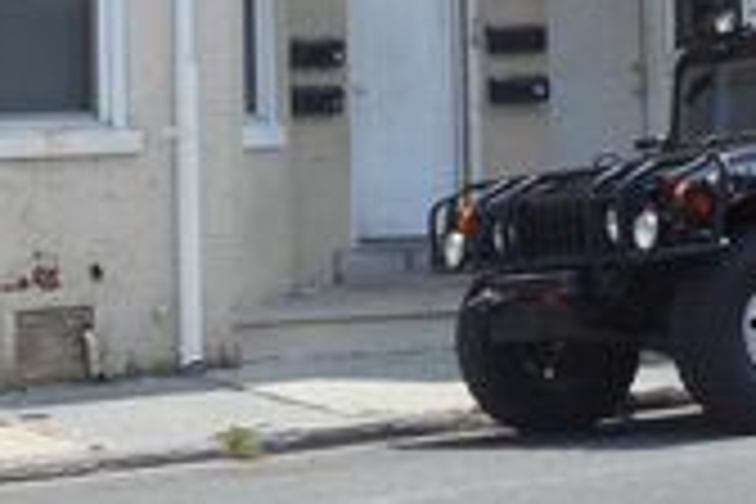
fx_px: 3318
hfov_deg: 13.0
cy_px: -146
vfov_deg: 8.6
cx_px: 396
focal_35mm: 158
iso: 80
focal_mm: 9.1
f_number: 4.9
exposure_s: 1/250
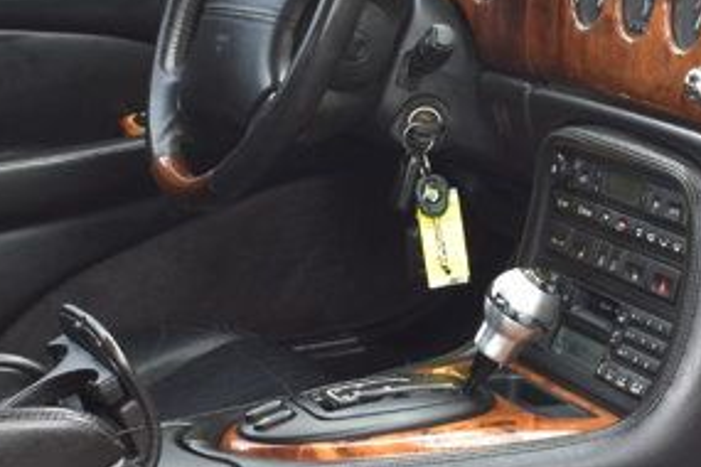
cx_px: 551
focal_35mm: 135
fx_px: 2625
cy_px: 347
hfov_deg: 15.1
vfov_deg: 10.2
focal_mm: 25
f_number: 8
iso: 400
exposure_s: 1/50
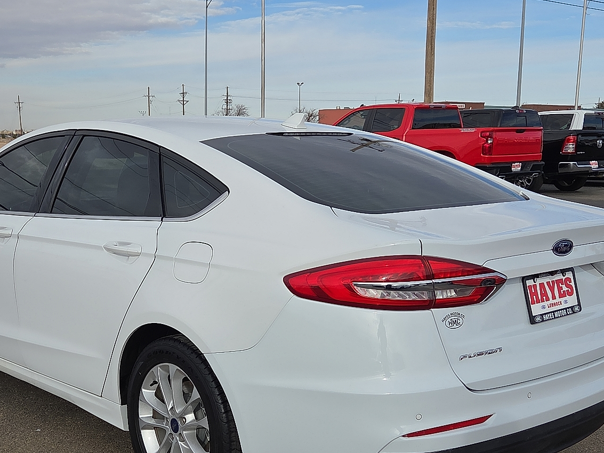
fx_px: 838
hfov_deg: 39.5
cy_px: 293
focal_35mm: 48
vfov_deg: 30.1
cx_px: 253
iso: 78
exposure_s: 1/10000
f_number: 1.8
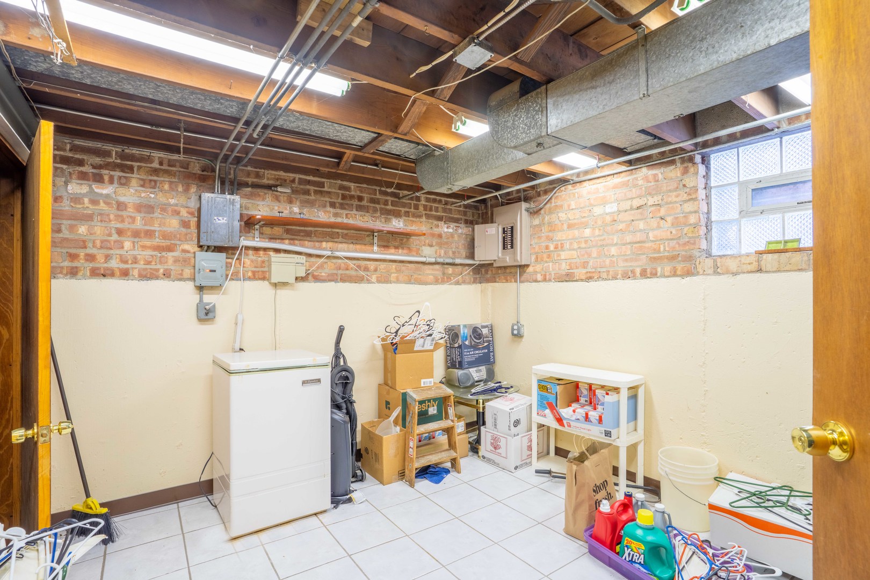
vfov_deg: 70.4
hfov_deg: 93.3
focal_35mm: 17
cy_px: 290
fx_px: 411
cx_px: 435
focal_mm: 17
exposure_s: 1/25
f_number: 8
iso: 160
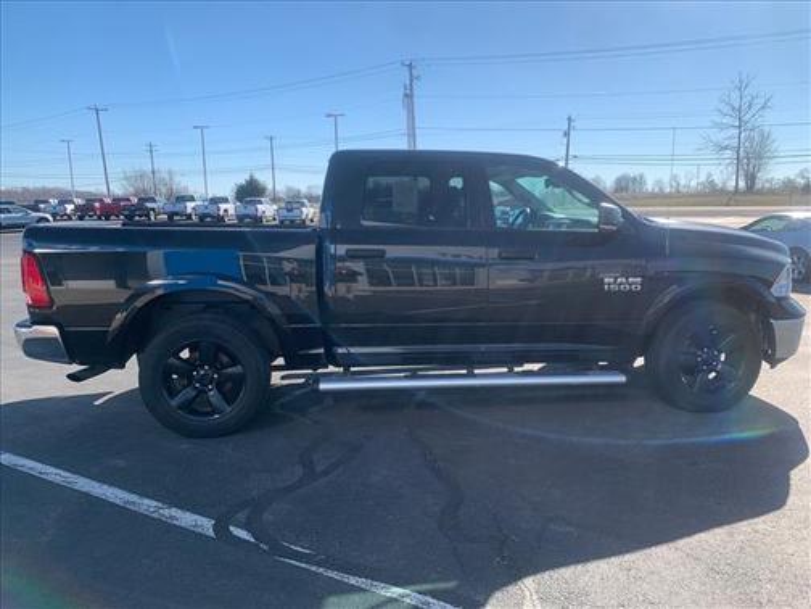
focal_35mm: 26
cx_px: 406
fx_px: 609
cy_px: 304
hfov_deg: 67.3
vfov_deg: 53.1
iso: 25
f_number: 1.8
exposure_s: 1/1880
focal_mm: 4.25
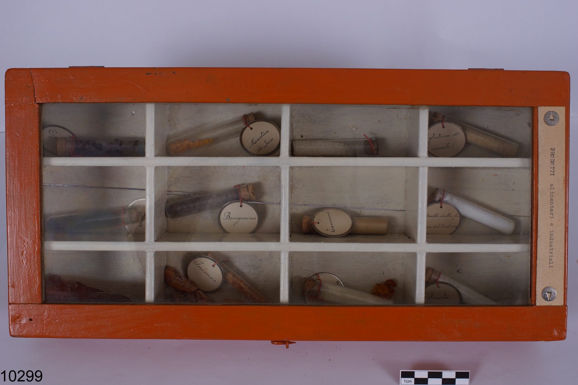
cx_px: 289
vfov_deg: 29.9
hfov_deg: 43.6
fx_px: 722
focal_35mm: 45
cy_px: 192
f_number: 11
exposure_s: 1/160
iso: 100
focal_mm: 30
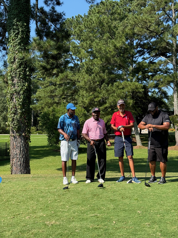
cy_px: 119
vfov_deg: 39.7
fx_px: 329
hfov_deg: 30.3
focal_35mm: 48
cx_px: 89
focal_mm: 6.76
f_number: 1.78
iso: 80
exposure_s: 1/2033
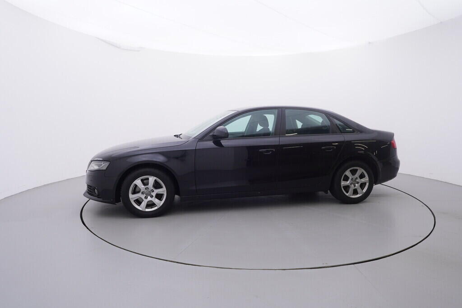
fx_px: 289
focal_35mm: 22
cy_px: 154
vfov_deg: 56.2
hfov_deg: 77.3
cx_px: 231
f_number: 5
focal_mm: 15
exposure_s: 1/80
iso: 200
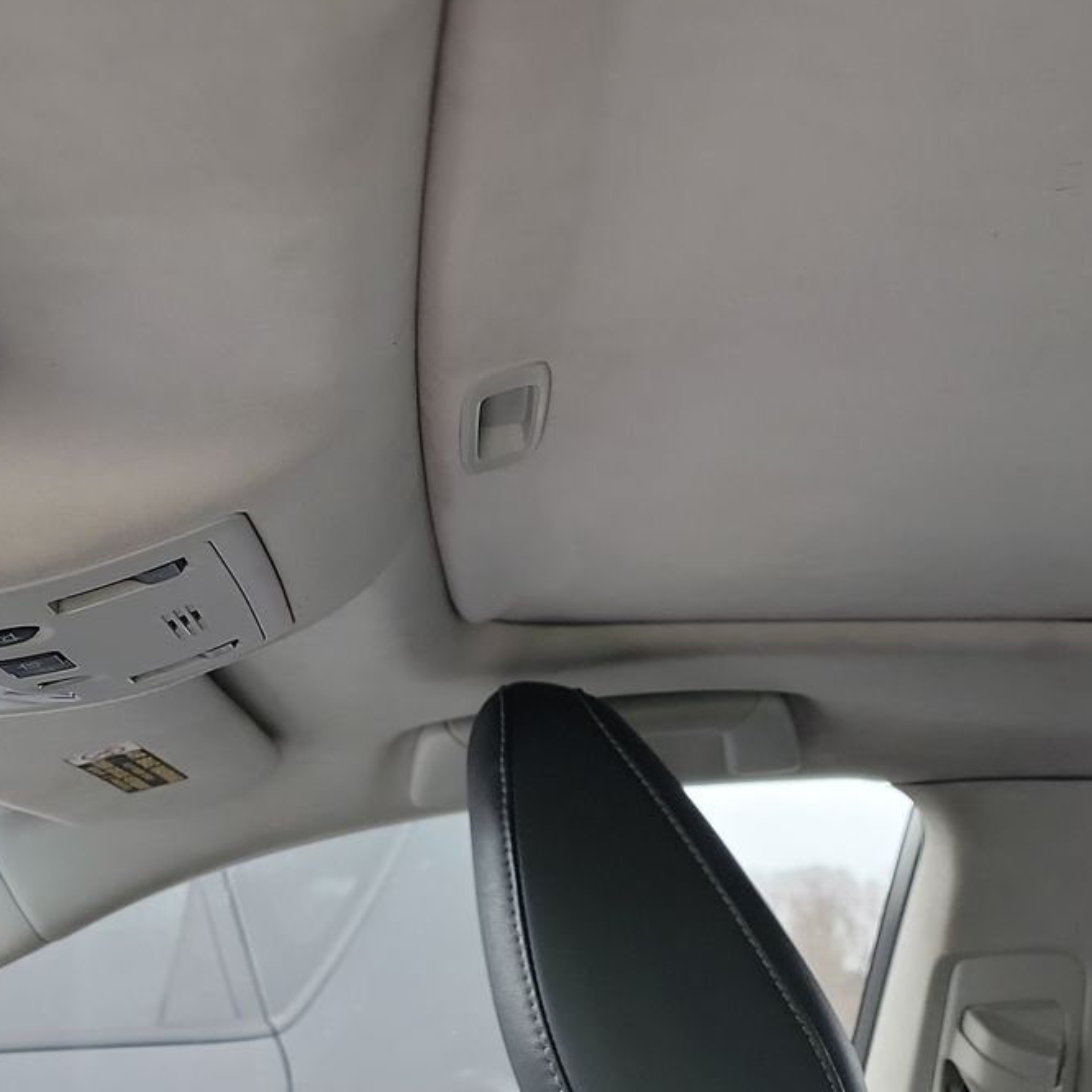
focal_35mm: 51
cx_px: 531
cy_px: 174
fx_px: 1820
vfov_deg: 32.2
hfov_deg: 33.4
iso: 281
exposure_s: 1/59
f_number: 1.8
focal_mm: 6.7
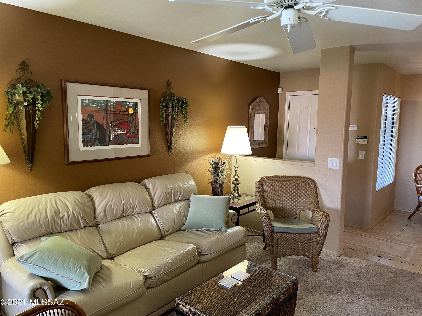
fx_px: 317
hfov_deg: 67.3
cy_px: 158
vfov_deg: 53.1
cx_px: 211
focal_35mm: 26
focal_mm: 4.2
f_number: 1.6
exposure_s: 1/60
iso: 250
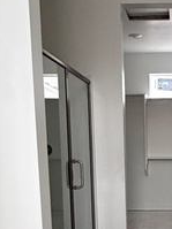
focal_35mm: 54
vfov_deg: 34.3
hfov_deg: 25.9
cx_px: 163
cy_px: 190
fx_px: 358
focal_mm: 2.22
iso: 320
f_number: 2.2
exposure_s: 1/74
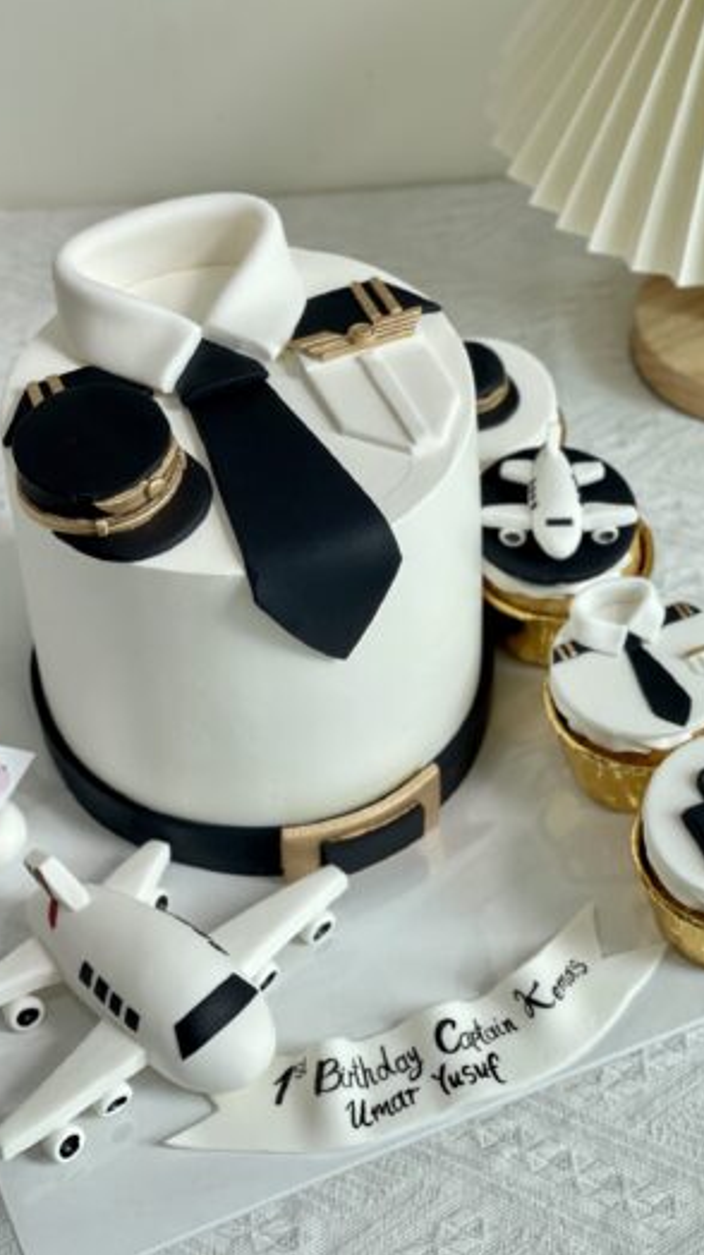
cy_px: 631
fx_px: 2361
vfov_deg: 29.8
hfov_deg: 17.0
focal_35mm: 71
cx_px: 364
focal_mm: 7.5
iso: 25
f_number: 2.2
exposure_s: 1/100
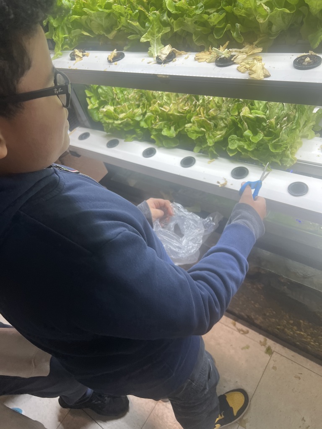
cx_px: 161
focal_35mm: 26
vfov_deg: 67.3
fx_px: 322
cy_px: 214
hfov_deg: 53.1
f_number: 1.5
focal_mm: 5.7
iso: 40
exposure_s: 1/190
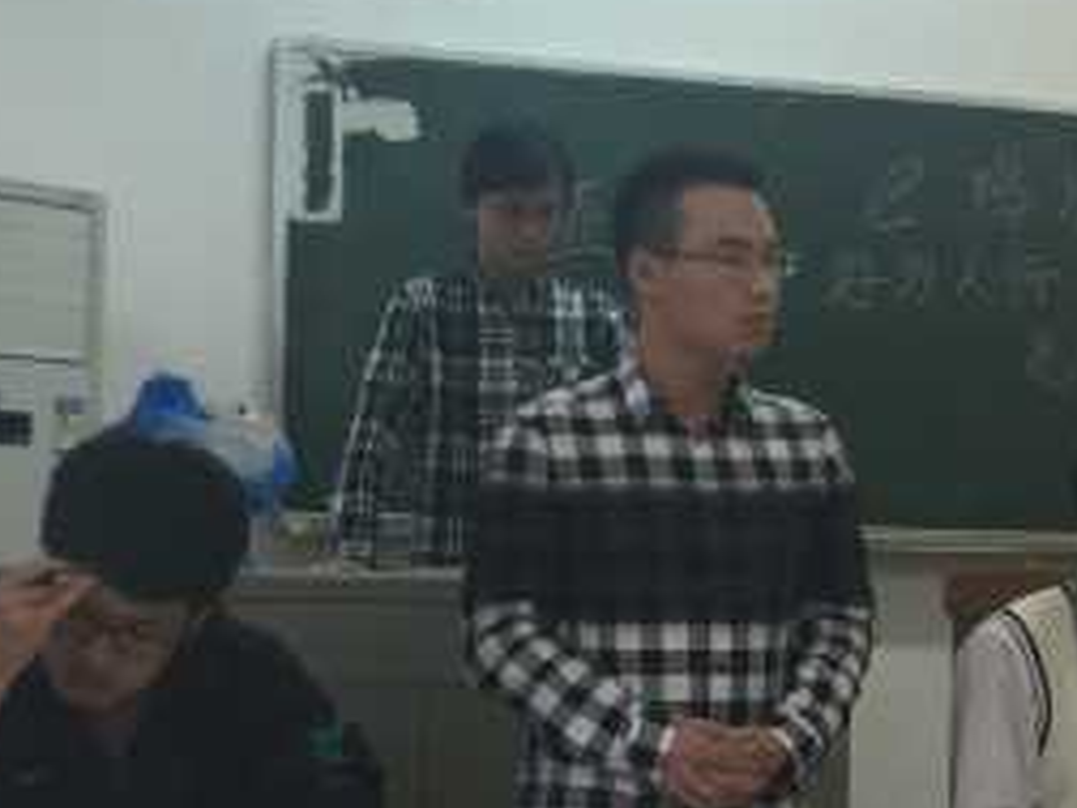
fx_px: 2582
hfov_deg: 23.5
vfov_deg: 17.8
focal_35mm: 83
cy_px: 406
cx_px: 718
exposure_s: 1/33
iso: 50
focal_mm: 4.15
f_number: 2.2
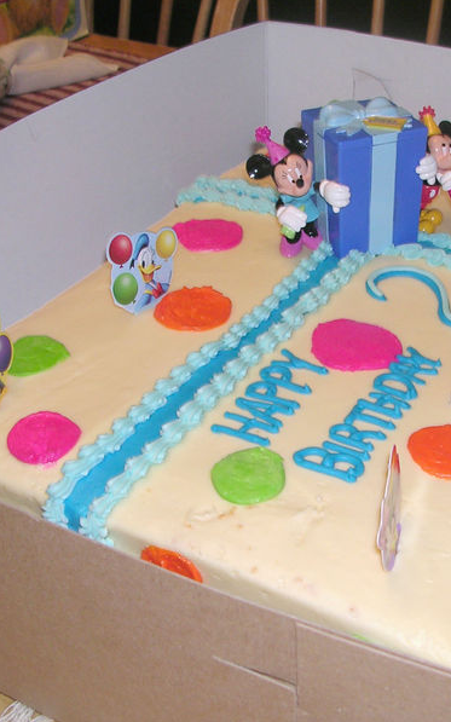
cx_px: 307
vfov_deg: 37.5
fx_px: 1062
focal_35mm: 54
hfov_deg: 23.8
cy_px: 362
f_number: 2.8
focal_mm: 5.8
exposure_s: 1/60.1
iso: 100
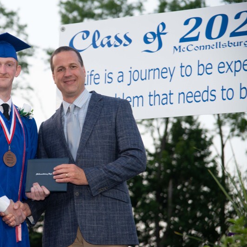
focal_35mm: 149
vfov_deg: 11.7
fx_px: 1203
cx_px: 63
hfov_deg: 11.7
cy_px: 123
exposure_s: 1/80
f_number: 7.1
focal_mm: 116
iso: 800
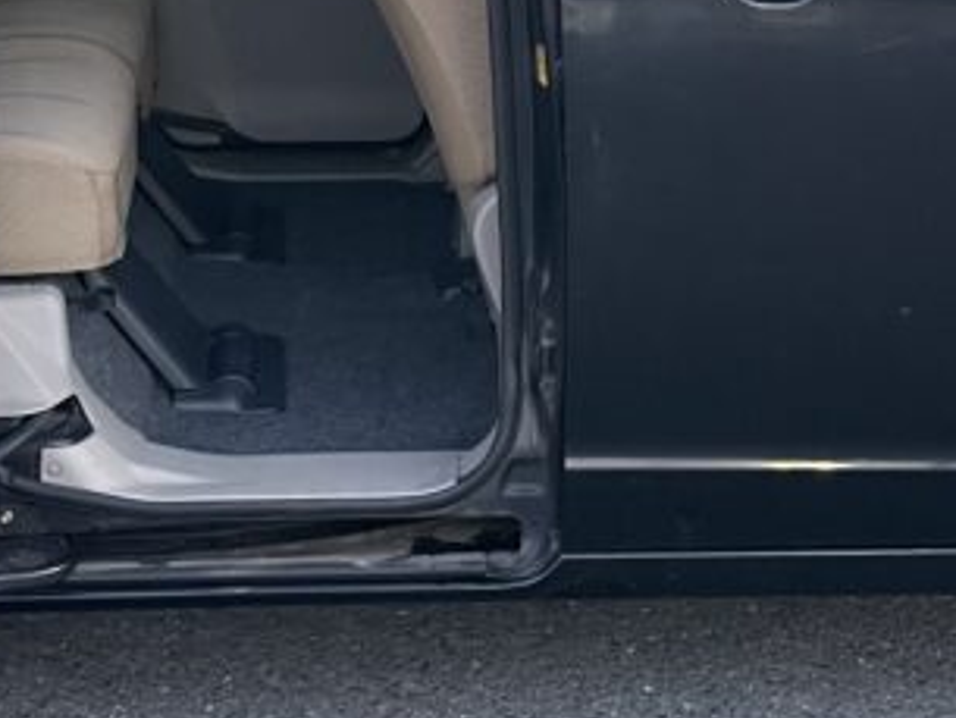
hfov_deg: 21.3
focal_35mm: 92
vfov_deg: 15.9
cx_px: 498
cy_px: 72
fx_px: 2542
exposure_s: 1/50
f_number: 1.6
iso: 160
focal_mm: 4.2
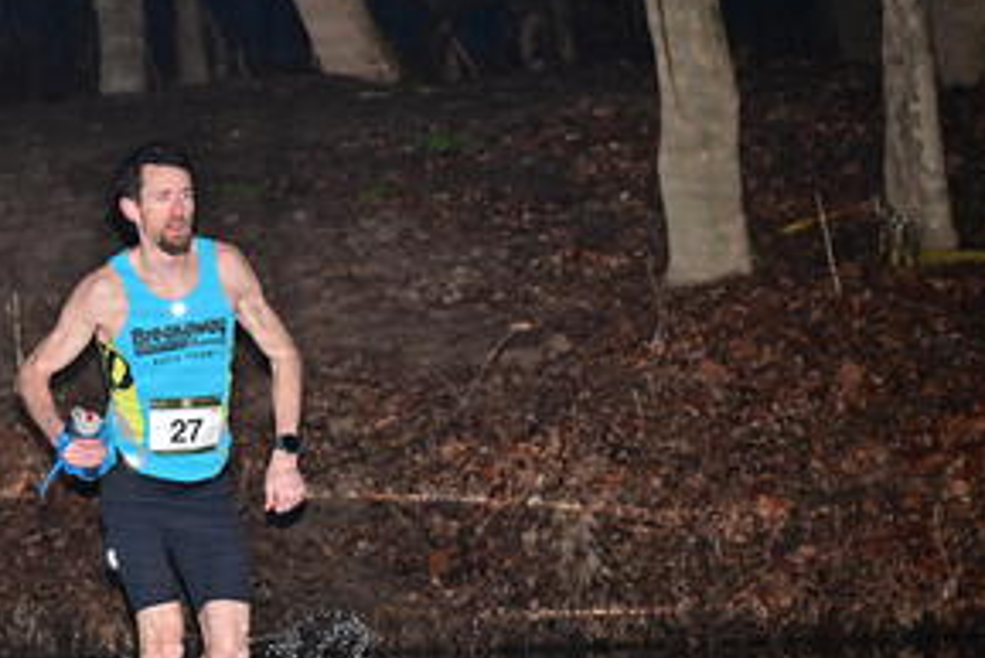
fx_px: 6241
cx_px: 112
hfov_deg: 9.0
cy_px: 336
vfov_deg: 6.0
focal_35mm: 228
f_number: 4
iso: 1000
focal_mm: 120
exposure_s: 1/500
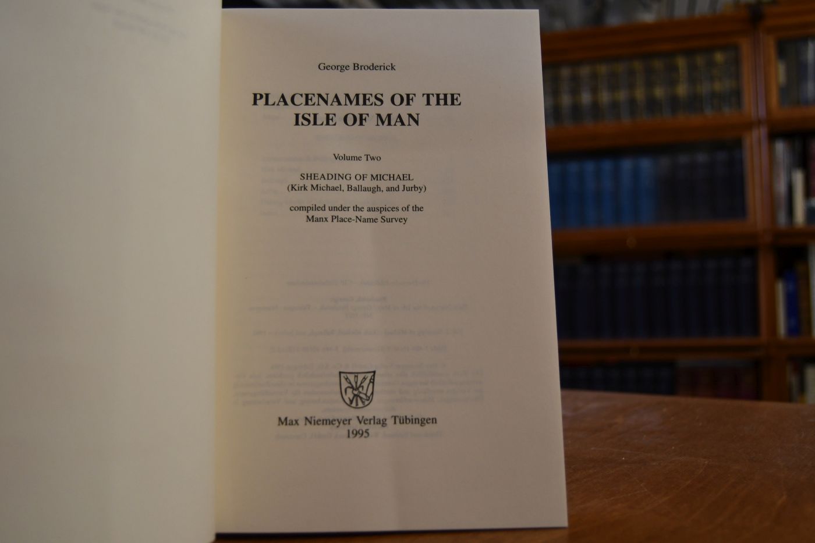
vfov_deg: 38.9
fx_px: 770
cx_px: 408
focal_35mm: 34
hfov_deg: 55.8
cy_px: 272
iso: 720
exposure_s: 1/250
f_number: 3.8
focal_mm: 23
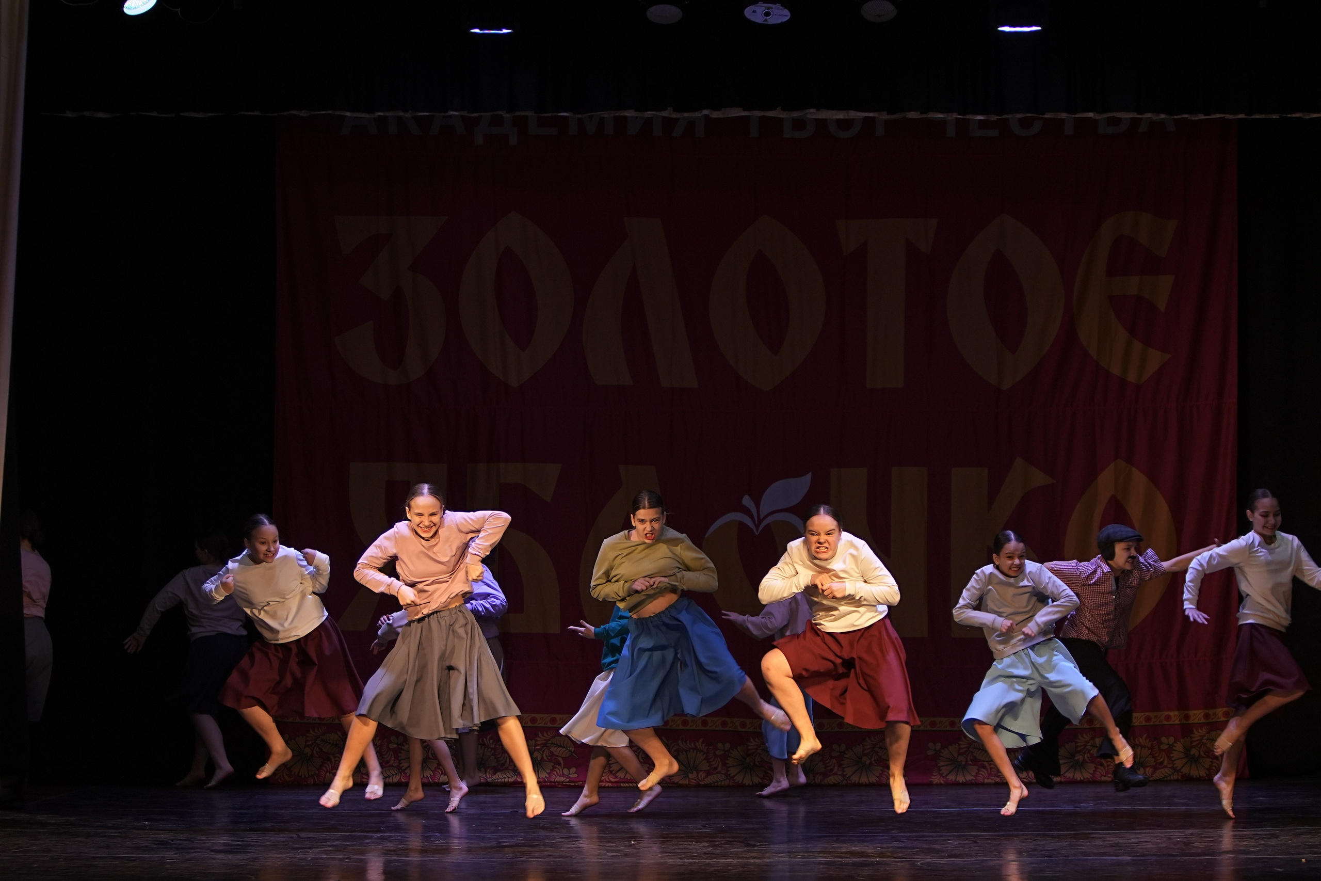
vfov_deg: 13.0
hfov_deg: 19.5
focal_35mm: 105
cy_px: 440
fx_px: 3853
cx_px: 660
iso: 640
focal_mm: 70
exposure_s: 1/400
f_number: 2.8
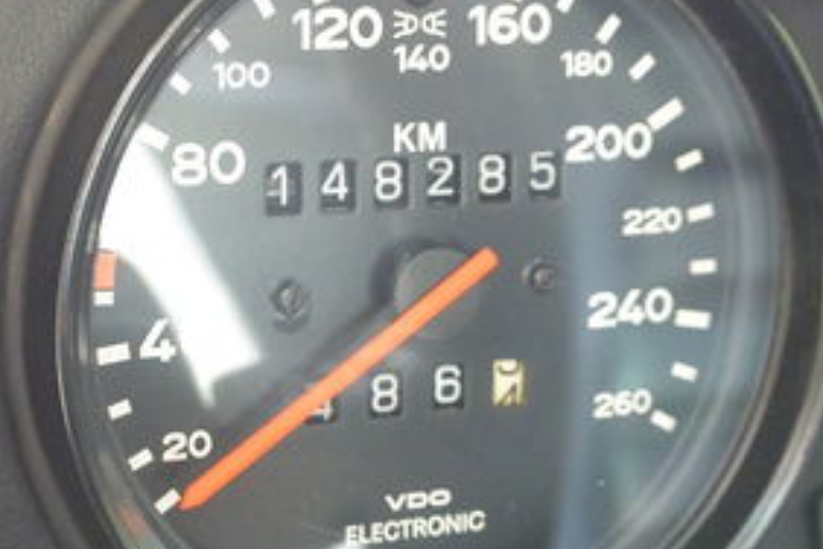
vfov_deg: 17.3
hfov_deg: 25.4
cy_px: 266
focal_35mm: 79
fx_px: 1806
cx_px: 207
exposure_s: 1/125
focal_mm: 11
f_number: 3.5
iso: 1400
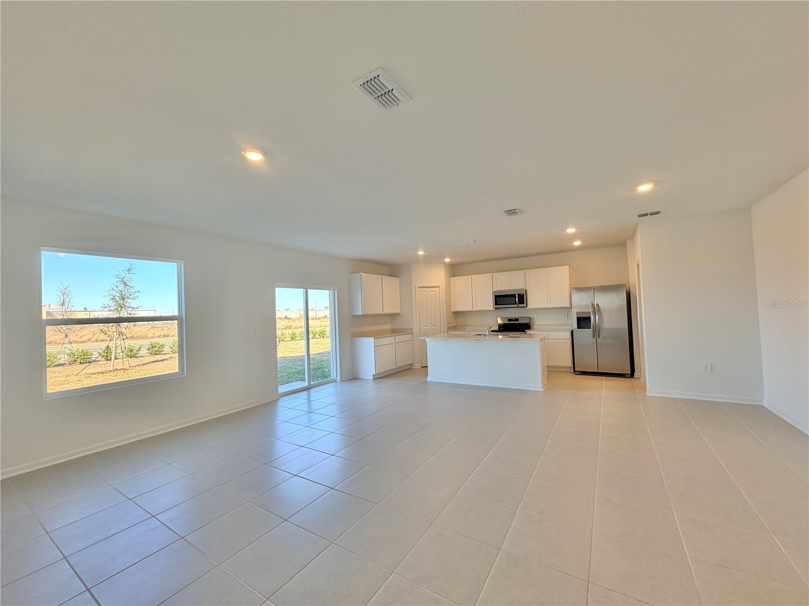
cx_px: 404
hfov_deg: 102.1
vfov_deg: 85.7
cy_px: 303
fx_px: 327
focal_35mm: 14
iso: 100
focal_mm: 2.22
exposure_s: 1/120
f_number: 2.2
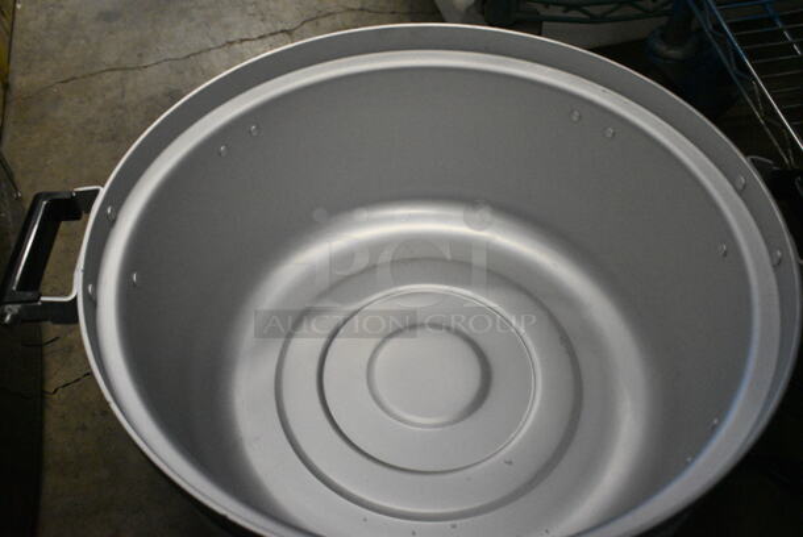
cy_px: 268
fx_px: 770
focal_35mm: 34
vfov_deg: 38.4
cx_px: 402
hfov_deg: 55.1
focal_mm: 23
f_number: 7.1
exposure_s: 1/320
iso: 6400
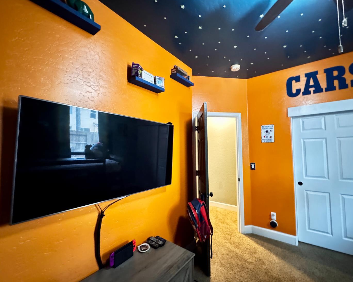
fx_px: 157
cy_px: 142
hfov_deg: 96.5
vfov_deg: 84.0
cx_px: 193
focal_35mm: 15
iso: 2000
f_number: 2.2
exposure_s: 1/20
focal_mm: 2.22
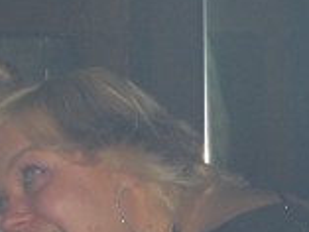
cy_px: 208
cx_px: 165
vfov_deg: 5.7
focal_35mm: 260
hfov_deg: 7.6
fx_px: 2323
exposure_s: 1/60
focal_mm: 14.2
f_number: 4
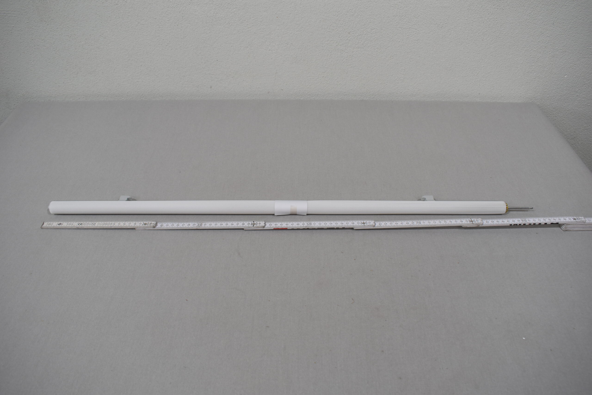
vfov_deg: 47.9
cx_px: 296
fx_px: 444
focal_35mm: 27
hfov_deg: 67.4
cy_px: 198
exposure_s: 1/125
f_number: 5.6
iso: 320
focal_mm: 18
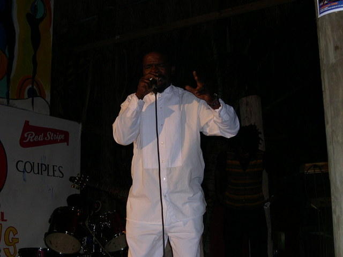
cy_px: 128
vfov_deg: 23.7
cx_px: 172
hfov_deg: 31.2
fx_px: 614
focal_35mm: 62
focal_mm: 13.2
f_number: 3.5
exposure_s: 1/60
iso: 108
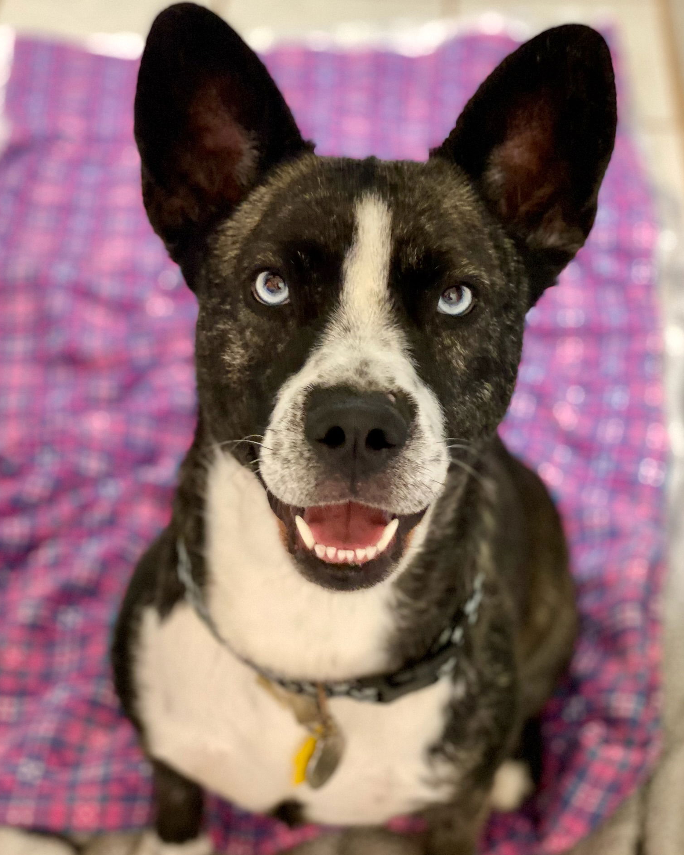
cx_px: 337
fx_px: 1392
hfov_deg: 27.6
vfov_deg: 34.2
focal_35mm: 55
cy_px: 427
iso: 320
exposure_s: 1/30
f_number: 2
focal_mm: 6
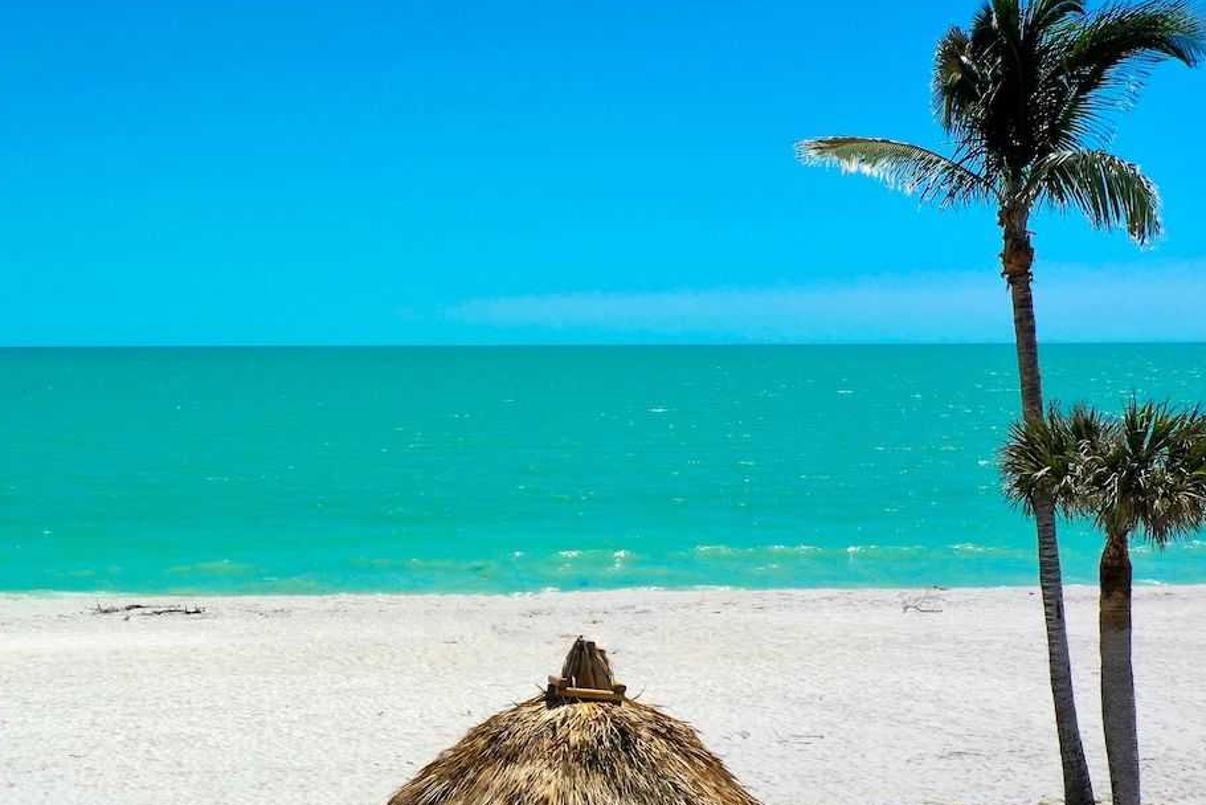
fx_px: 1575
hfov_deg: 40.4
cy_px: 598
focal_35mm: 47
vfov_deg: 28.3
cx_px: 261
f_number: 6.3
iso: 100
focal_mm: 10.26
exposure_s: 1/800
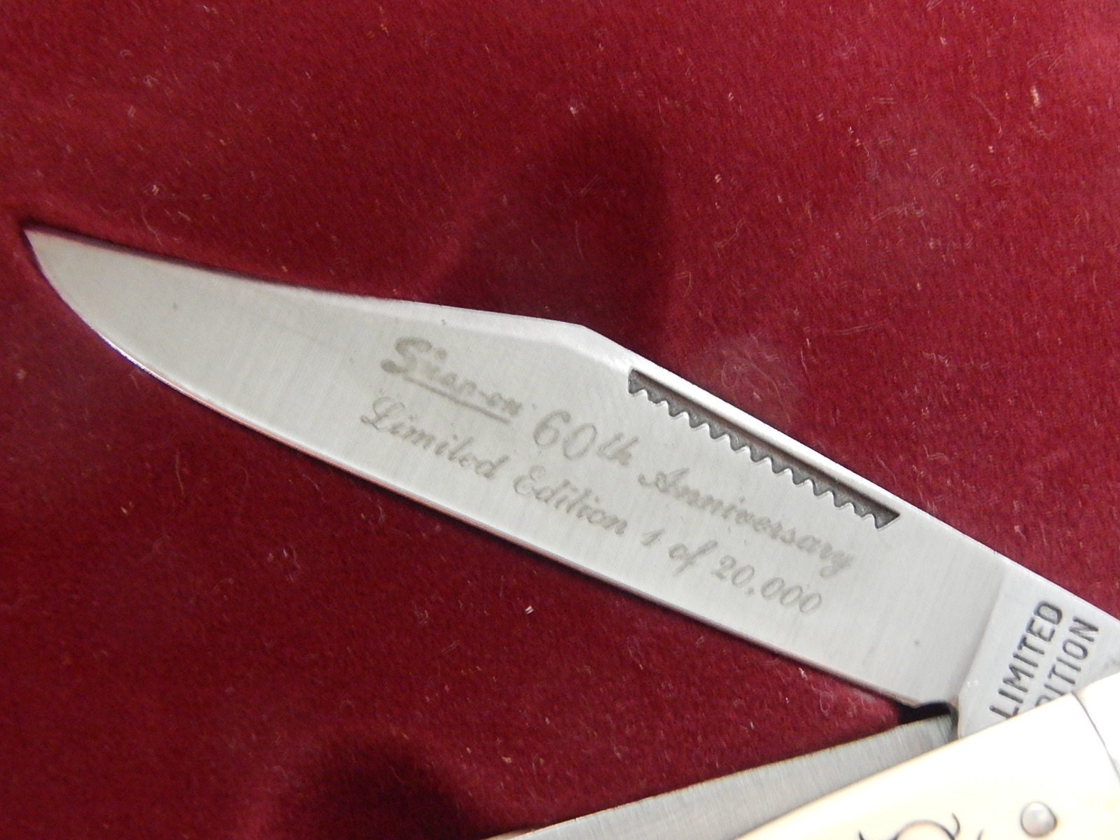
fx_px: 3009
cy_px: 420
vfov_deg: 15.9
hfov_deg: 21.1
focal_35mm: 93
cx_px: 560
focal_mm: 16.6
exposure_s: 1/5
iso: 800
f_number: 4.4
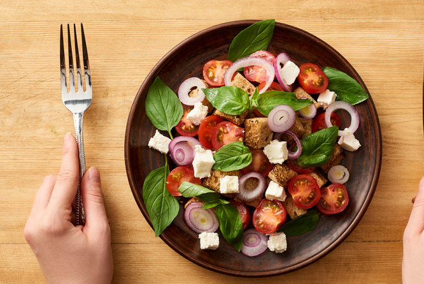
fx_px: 884
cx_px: 248
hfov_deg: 26.9
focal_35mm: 75
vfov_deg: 18.2
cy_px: 157
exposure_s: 1/160
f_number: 9
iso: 100
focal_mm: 50
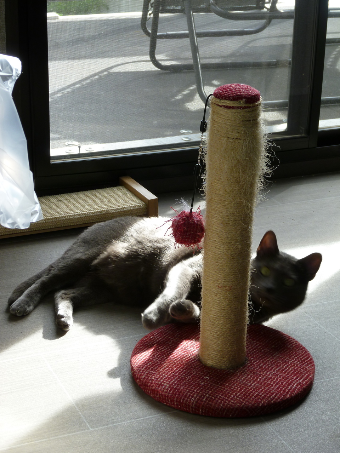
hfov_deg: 19.4
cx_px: 170
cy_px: 226
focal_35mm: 76
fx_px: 995
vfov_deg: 25.7
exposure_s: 1/50
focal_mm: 13.6
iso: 100
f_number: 4.9
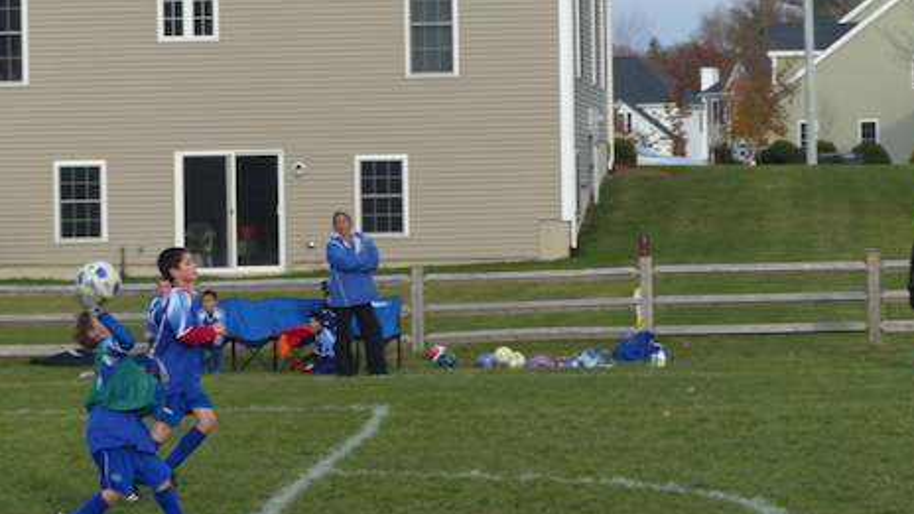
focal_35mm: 169
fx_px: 4096
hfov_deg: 12.7
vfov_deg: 7.2
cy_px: 295
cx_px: 428
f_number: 2.8
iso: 250
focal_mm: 24.3
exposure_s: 1/500
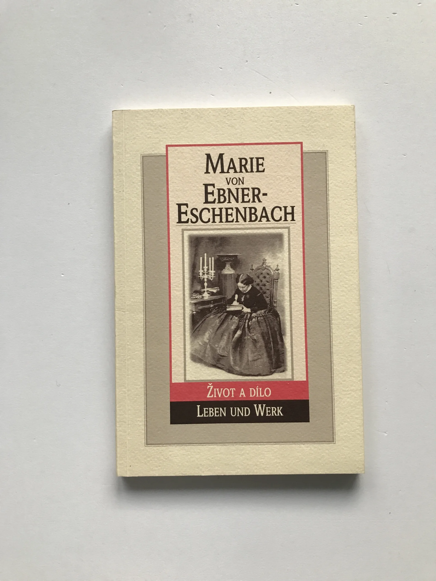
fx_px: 470
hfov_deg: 49.7
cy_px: 290
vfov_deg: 63.4
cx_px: 218
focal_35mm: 28
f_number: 1.8
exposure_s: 1/30
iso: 32
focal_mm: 3.99
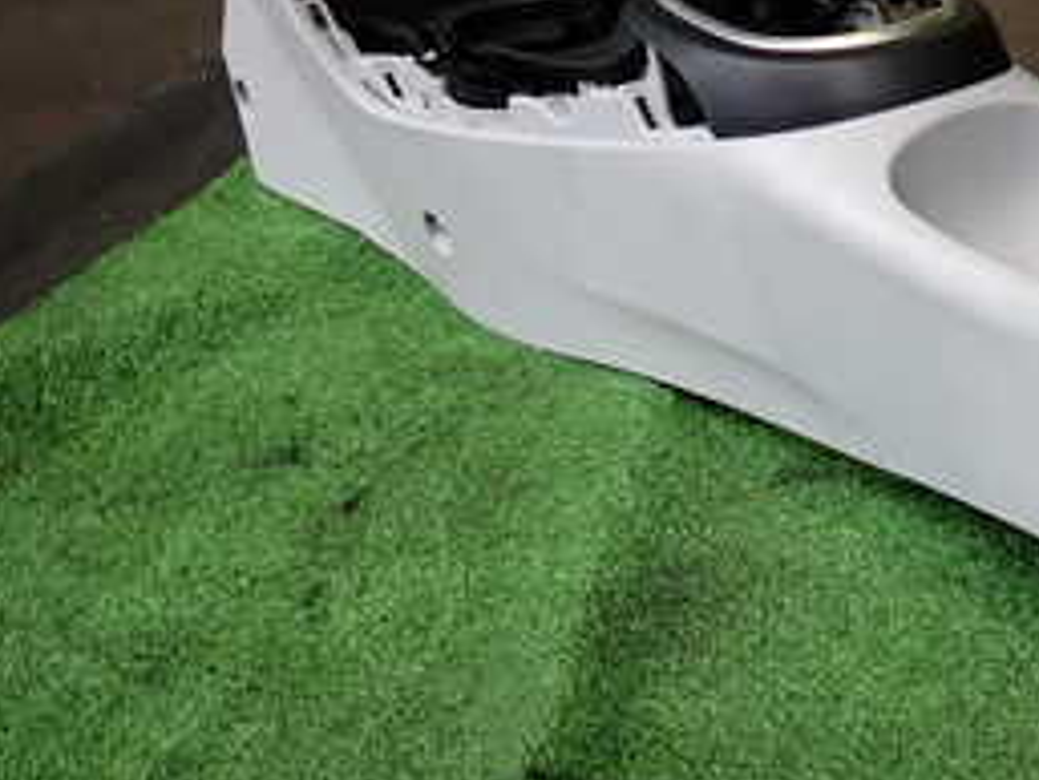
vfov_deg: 21.0
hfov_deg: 25.4
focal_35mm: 70
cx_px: 1185
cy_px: 473
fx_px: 2102
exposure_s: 1/125
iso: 160
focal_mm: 5.4
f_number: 2.3
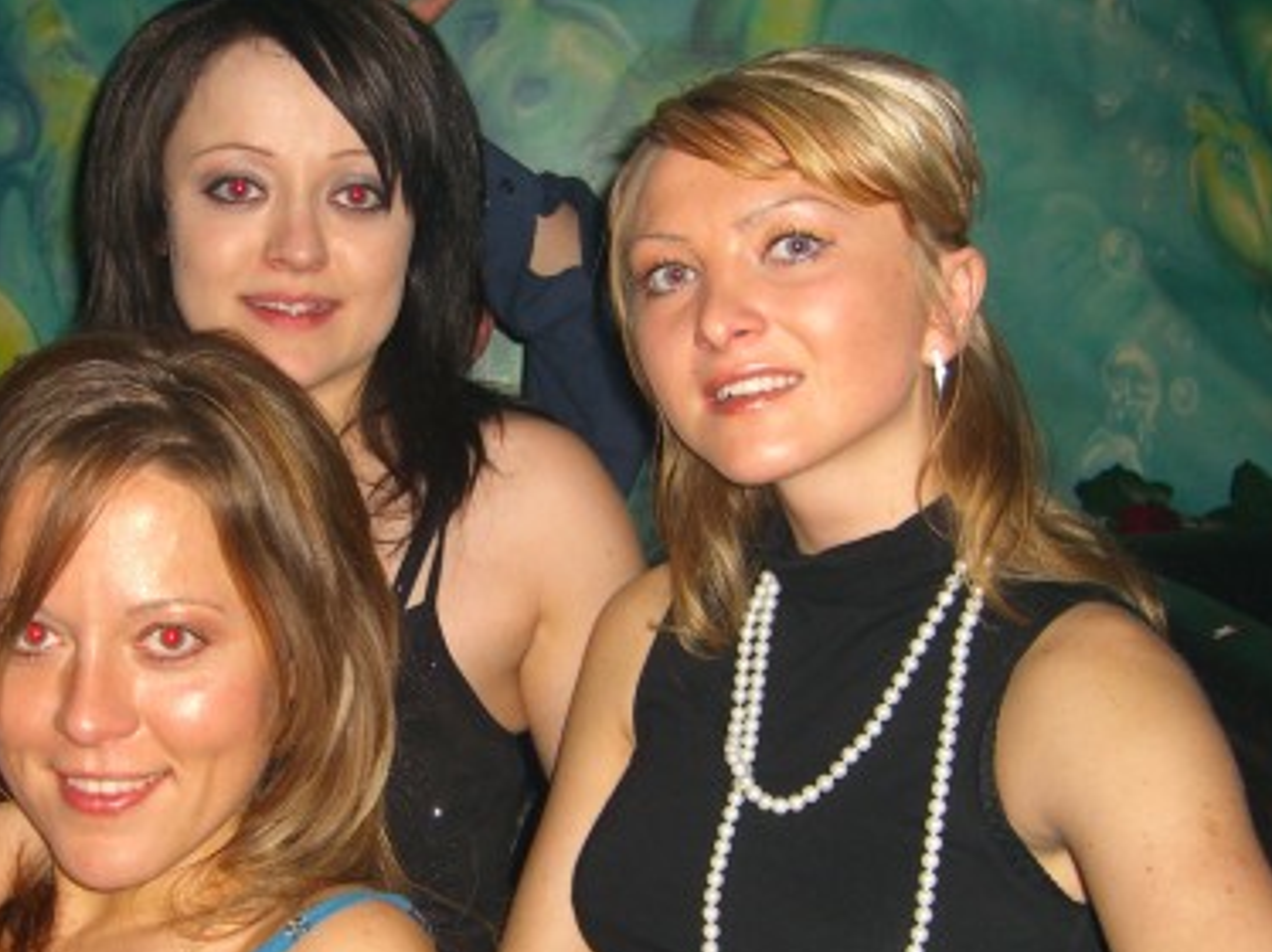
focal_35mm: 61
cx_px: 449
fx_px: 2240
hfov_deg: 31.5
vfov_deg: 23.9
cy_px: 598
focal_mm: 7.9
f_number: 2.8
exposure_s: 1/60
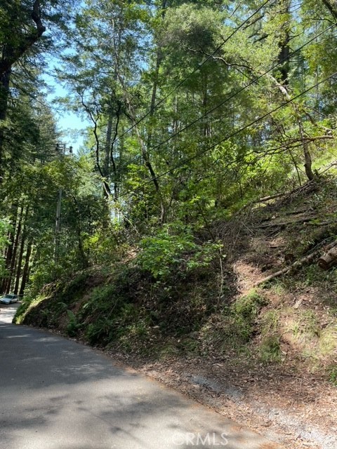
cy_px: 224
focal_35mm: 26
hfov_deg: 53.1
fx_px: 337
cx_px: 168
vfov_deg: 67.3
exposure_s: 1/221
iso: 40
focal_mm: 4.2
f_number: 1.6
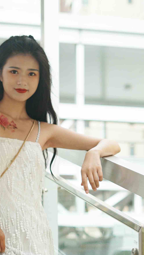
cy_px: 256
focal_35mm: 125
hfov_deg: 9.7
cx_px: 11
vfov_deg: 16.8
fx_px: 849
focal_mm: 50
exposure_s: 1/500
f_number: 2.8
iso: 160
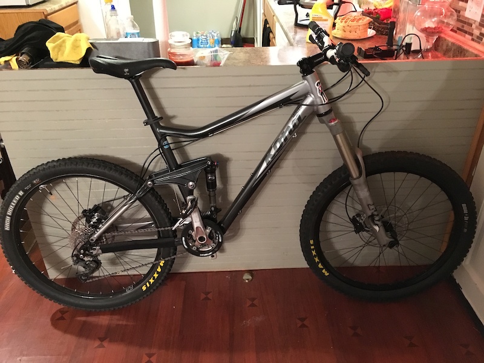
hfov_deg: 61.7
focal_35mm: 29
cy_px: 182
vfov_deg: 48.2
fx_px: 405
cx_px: 242
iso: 320
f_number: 2.2
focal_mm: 4.15
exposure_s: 1/15
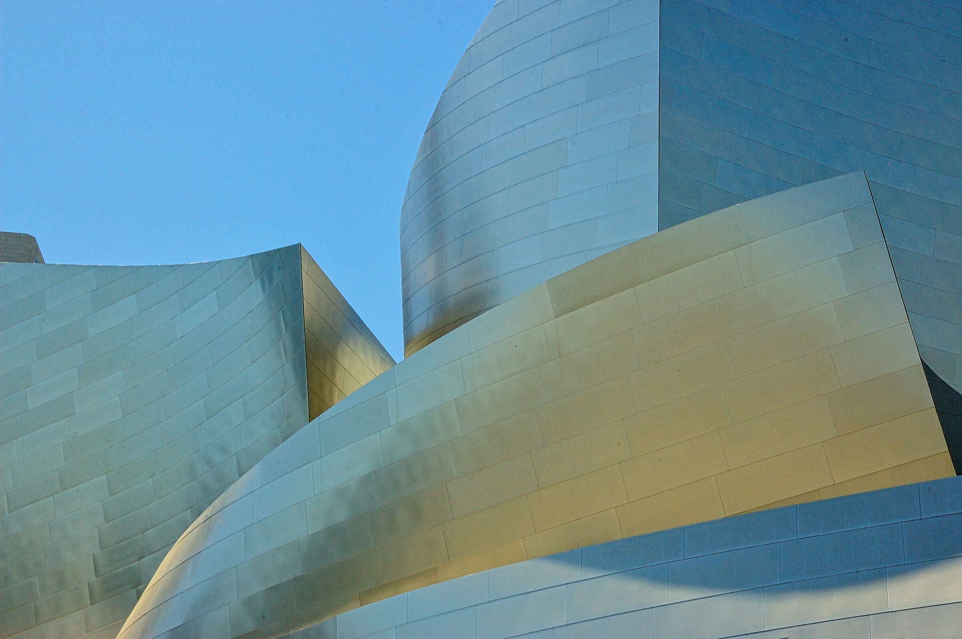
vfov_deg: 23.7
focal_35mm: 57
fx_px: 1522
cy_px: 320
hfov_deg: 35.1
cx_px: 481
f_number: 20
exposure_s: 1/80
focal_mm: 38
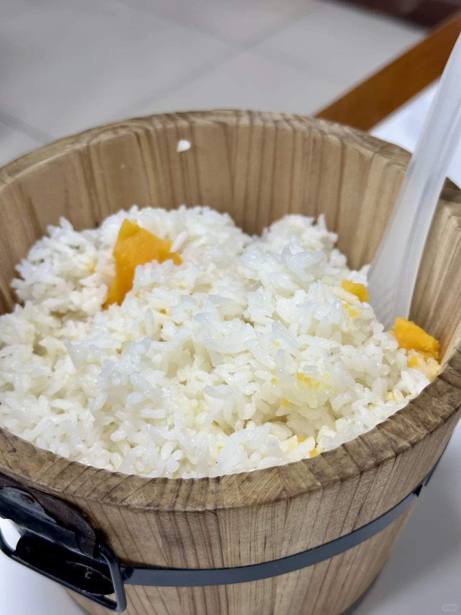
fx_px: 852
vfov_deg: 39.7
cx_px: 230
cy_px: 308
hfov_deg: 30.3
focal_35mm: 48
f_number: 1.78
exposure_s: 1/50
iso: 64
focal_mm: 6.86
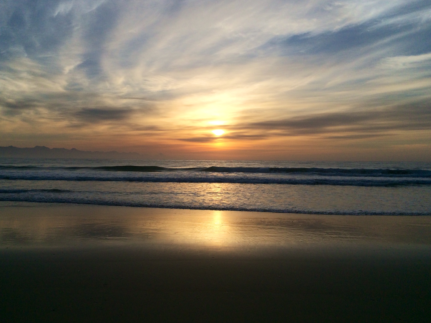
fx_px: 423
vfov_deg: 41.8
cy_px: 169
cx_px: 199
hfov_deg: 53.9
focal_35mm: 34
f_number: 2.2
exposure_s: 1/4566
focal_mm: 4.12
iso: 40
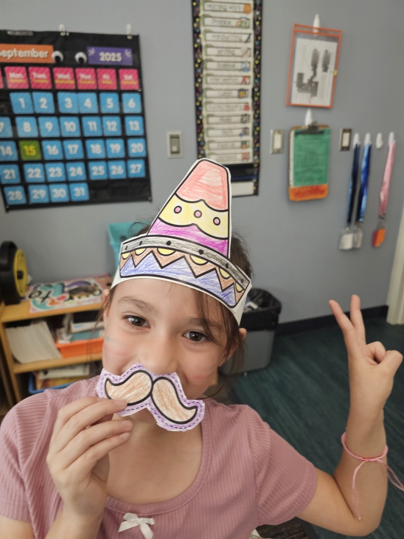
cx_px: 202
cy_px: 270
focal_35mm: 23
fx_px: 358
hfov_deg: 58.9
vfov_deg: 73.9
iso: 400
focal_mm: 6.3
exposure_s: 1/92
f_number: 1.7
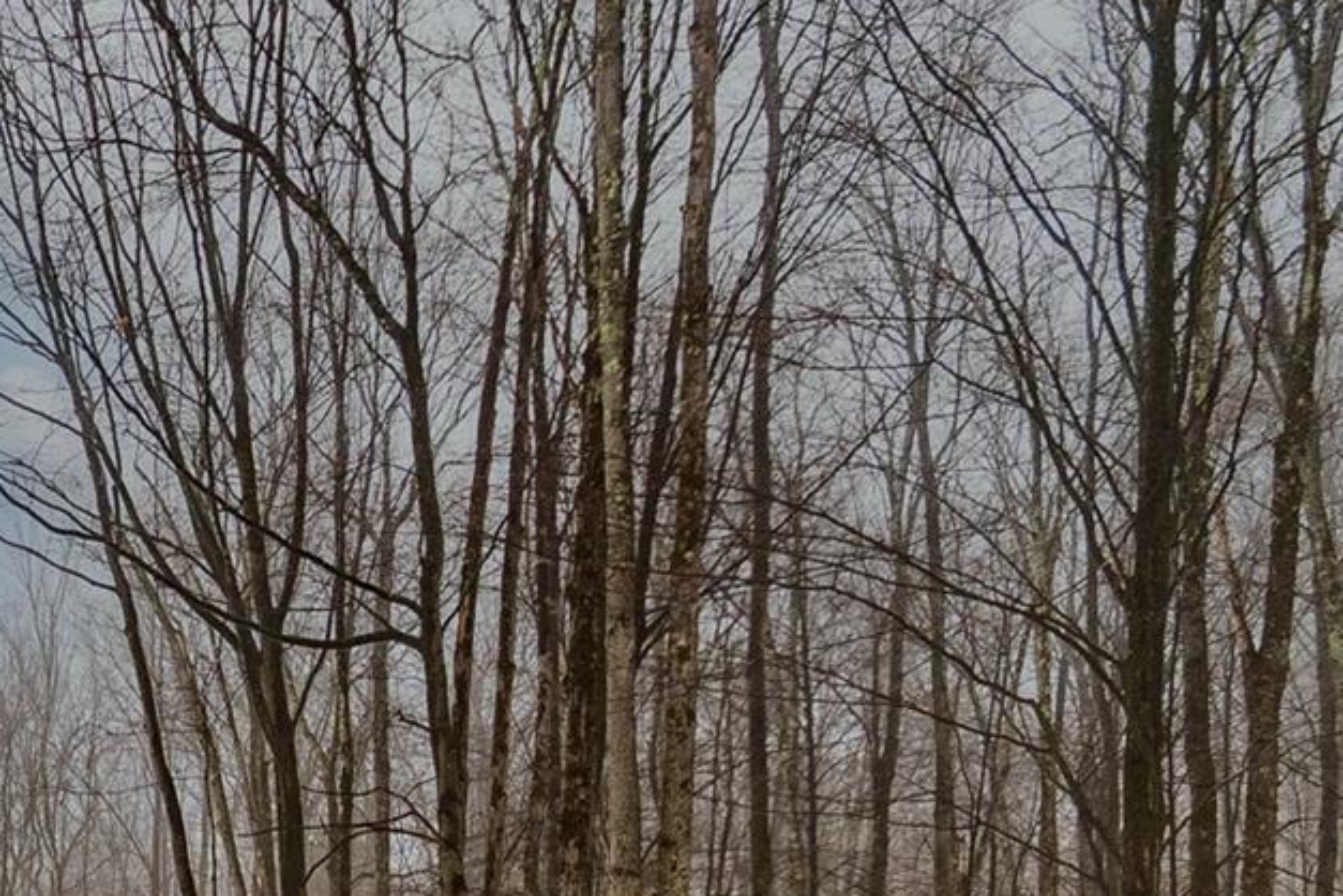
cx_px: -660
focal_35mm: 49
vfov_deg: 25.6
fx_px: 1828
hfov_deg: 27.8
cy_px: 979
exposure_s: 1/160
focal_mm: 10
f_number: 6.3
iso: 100
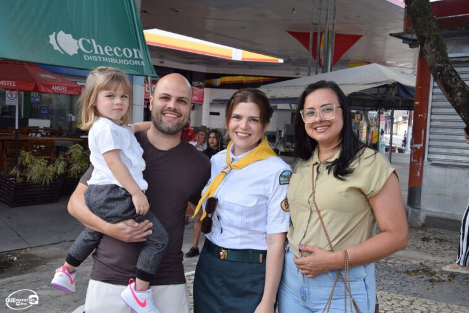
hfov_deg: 46.4
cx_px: 234
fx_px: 547
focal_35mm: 42
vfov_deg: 31.9
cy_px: 156
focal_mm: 28
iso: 400
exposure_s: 1/200
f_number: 7.1
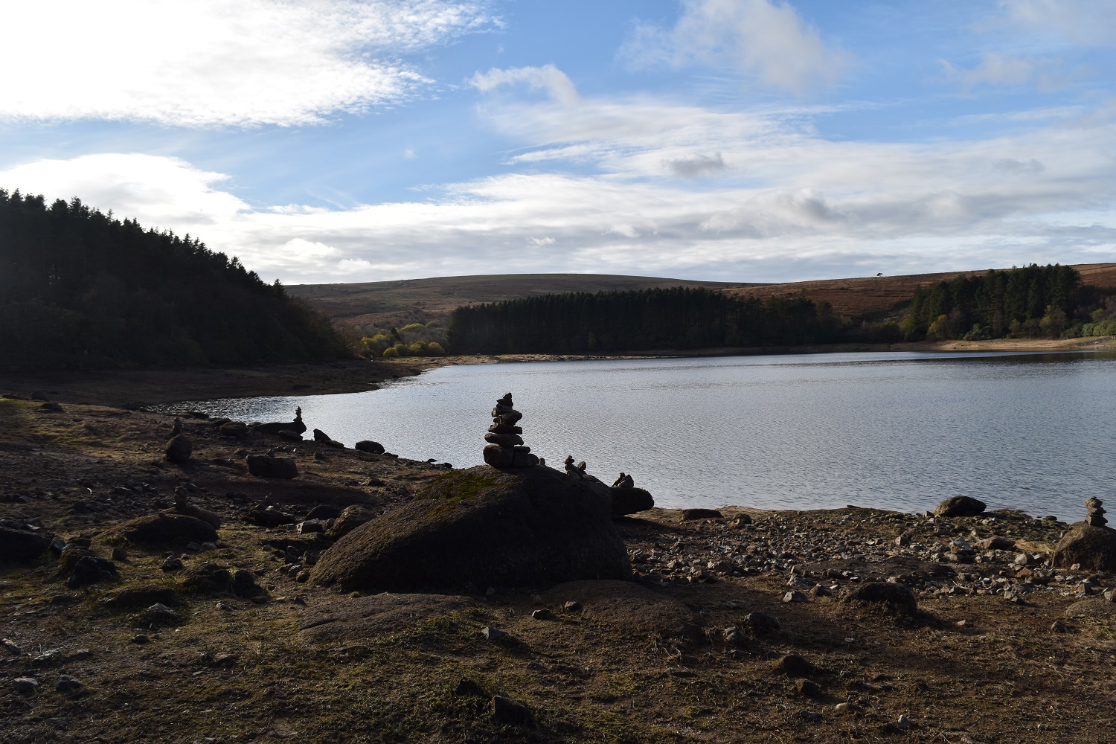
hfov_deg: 67.4
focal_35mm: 27
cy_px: 372
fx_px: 837
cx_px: 558
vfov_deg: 47.9
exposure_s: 1/320
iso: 100
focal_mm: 18
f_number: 9
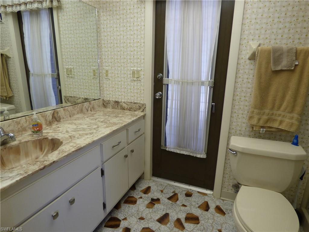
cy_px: 116
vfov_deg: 66.0
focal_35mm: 20
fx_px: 179
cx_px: 154
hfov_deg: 81.7
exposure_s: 1/60
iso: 125
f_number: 2.8
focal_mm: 3.58
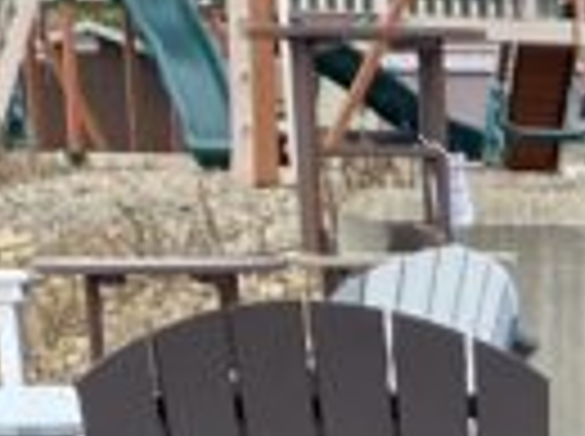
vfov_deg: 6.4
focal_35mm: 205
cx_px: 990
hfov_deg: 9.3
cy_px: 1425
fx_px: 3458
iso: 32
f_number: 1.8
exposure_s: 1/762
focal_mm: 4.25
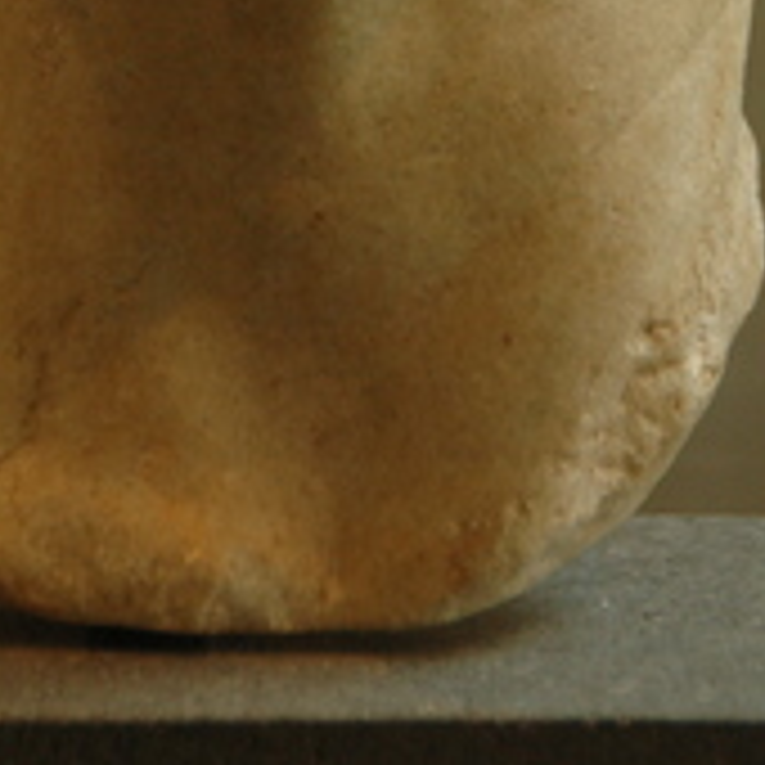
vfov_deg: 3.4
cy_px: -655
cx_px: 338
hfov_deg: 3.4
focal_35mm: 520
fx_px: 12993
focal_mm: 105
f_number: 5.6
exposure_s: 1/80
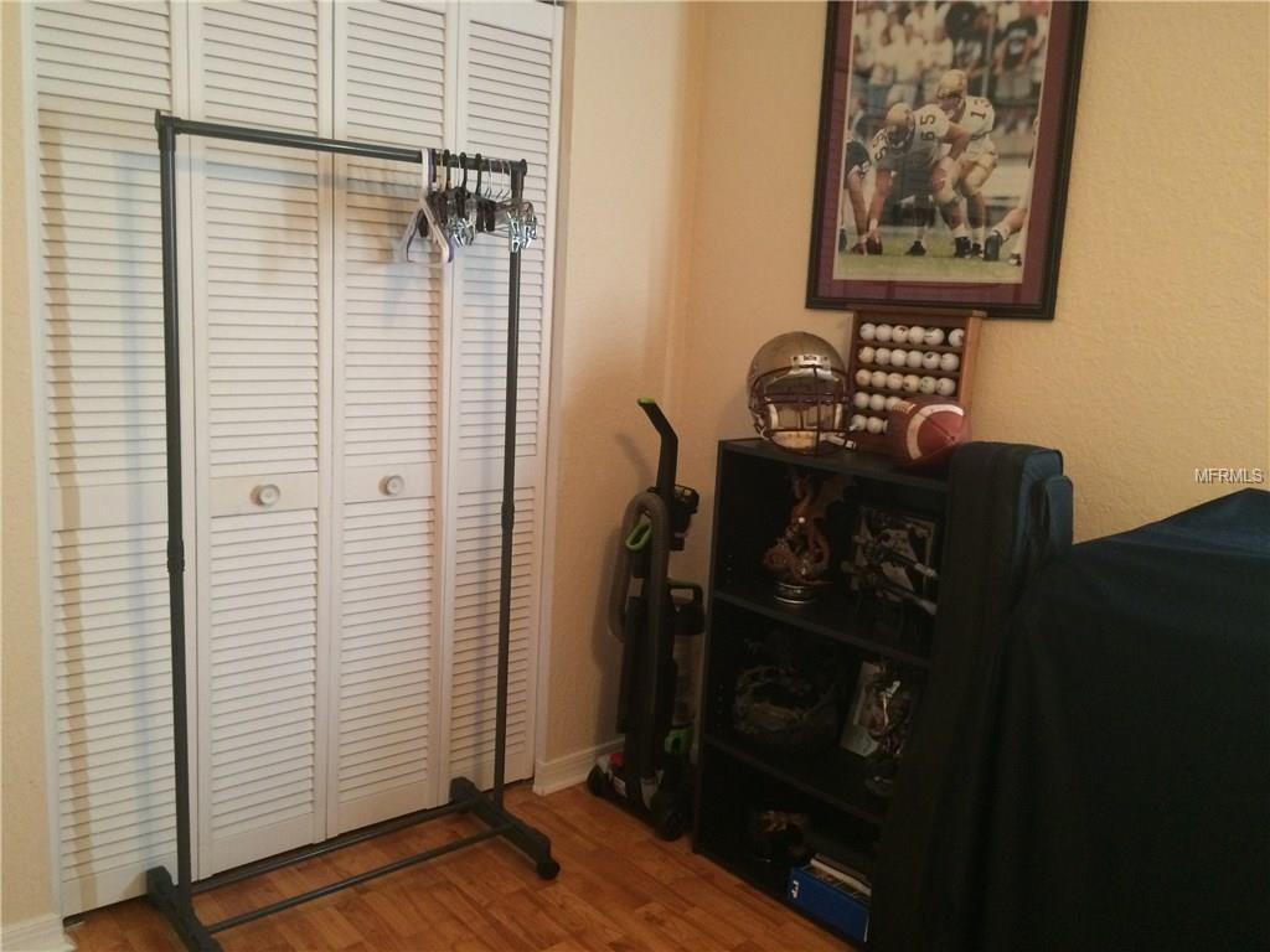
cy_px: 476
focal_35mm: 29
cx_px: 635
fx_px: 1064
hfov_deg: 61.7
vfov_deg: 48.2
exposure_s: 1/30
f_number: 2.2
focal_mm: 4.15
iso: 320
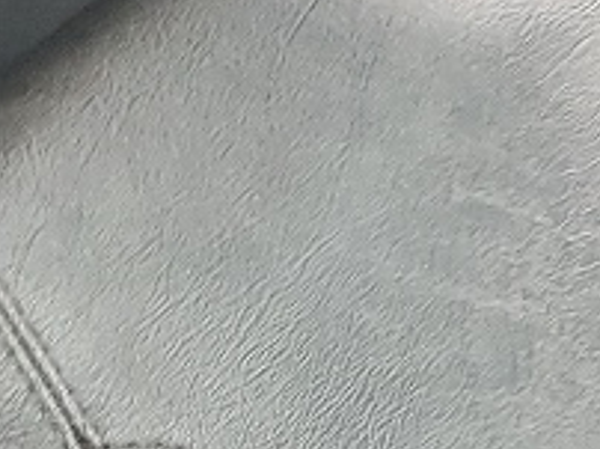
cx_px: 368
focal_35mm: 206
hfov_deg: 9.6
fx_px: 3566
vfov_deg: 7.1
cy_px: 532
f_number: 1.5
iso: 121
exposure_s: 1/60.2
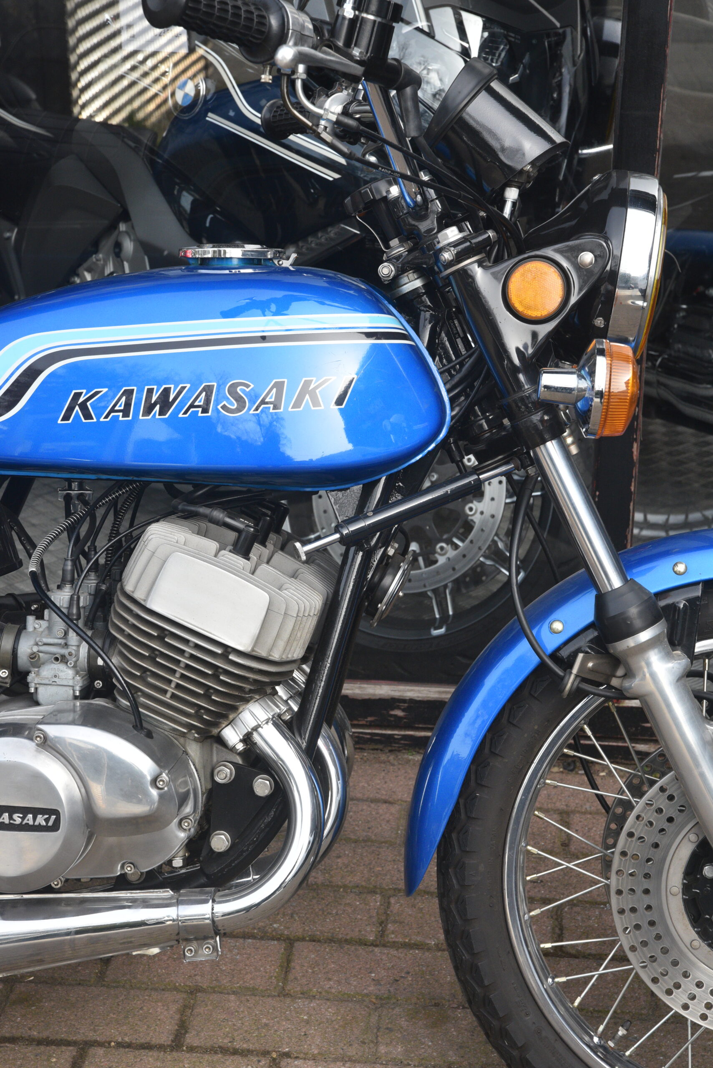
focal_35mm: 70
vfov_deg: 28.8
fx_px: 2077
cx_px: 356
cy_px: 534
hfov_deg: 19.5
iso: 2000
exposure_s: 1/400
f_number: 10
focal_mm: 70
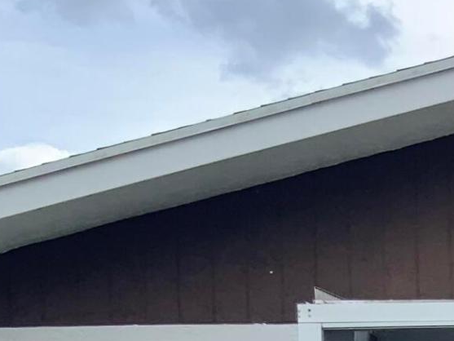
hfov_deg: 12.1
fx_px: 1968
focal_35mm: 150
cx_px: 824
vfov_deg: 9.2
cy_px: 717
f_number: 1.8
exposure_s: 1/514
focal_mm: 3
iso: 16
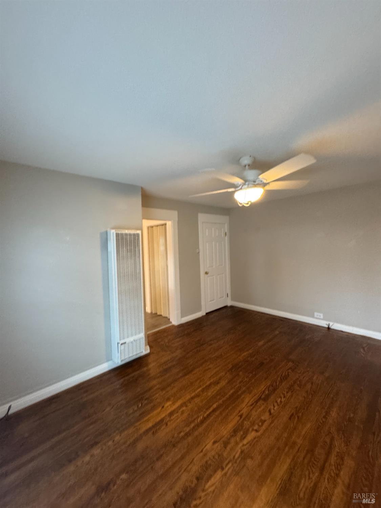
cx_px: 190
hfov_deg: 85.7
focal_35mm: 14
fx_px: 205
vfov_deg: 102.1
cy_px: 254
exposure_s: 1/60
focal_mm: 2.22
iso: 400
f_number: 2.2
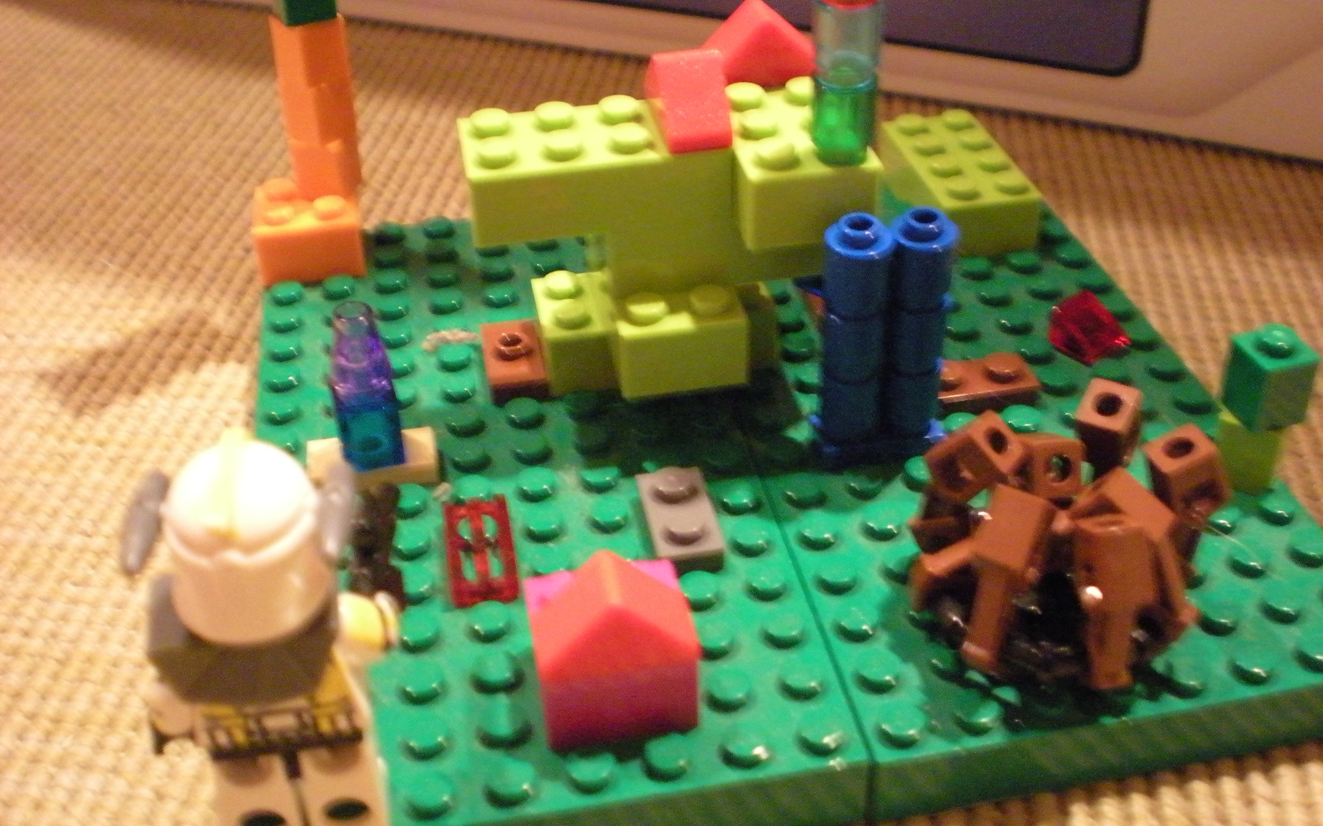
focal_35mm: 41
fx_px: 1478
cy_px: 406
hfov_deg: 48.2
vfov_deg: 31.2
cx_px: 670
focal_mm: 6.3
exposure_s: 1/6.7
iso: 800
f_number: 3.1
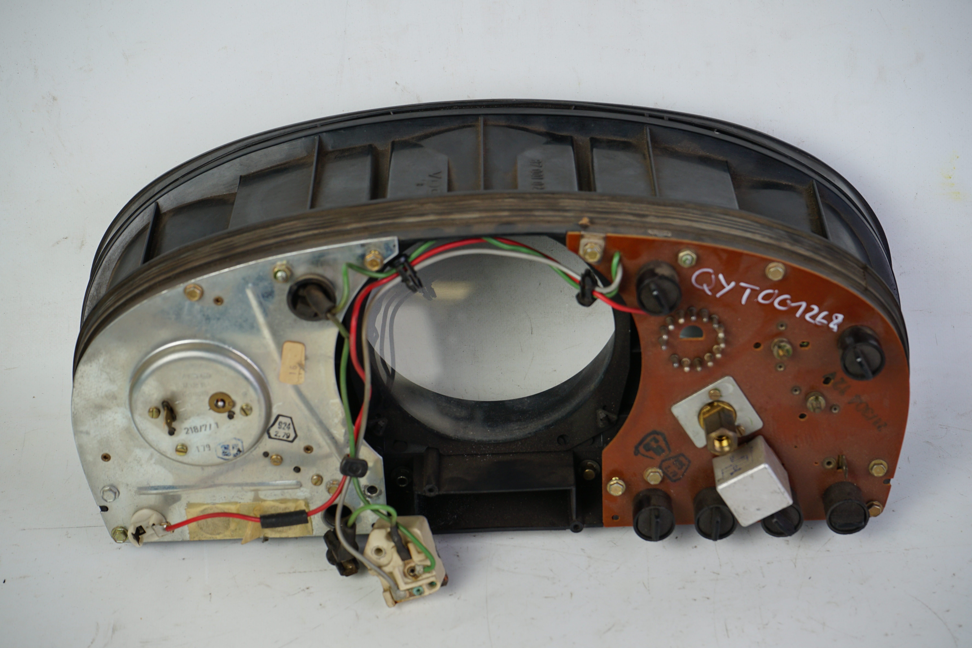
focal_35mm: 70
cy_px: 324
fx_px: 1890
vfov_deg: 19.5
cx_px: 486
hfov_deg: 28.8
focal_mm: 70
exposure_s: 1/160
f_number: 8
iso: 200
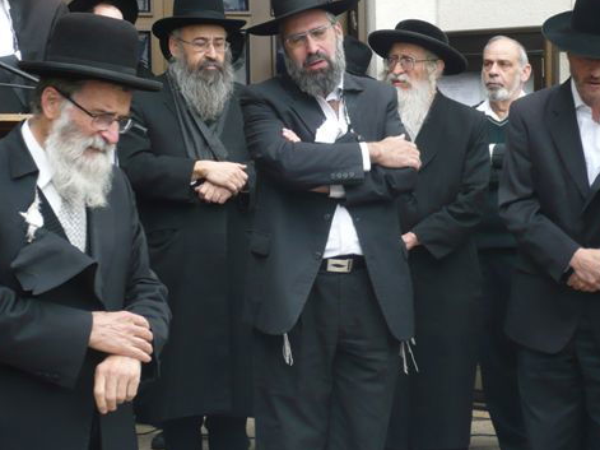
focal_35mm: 107
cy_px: 126
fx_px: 1854
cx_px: 306
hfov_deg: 18.4
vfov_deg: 13.8
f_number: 3.8
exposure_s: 1/60
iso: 100
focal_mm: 10.4
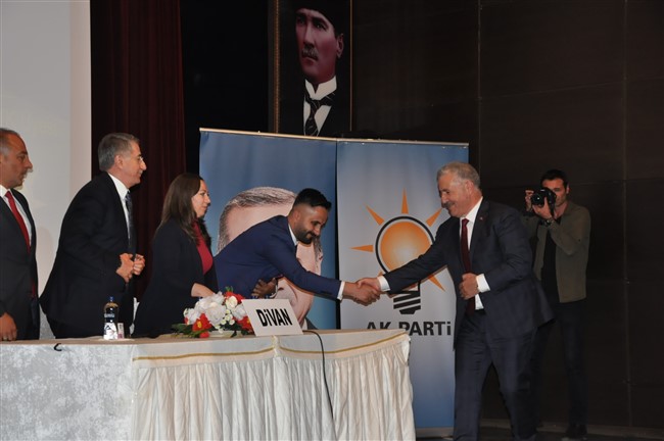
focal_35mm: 72
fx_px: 1327
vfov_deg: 18.9
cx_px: 332
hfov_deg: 28.1
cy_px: 220
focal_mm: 48
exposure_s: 1/60
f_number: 4.8
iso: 800
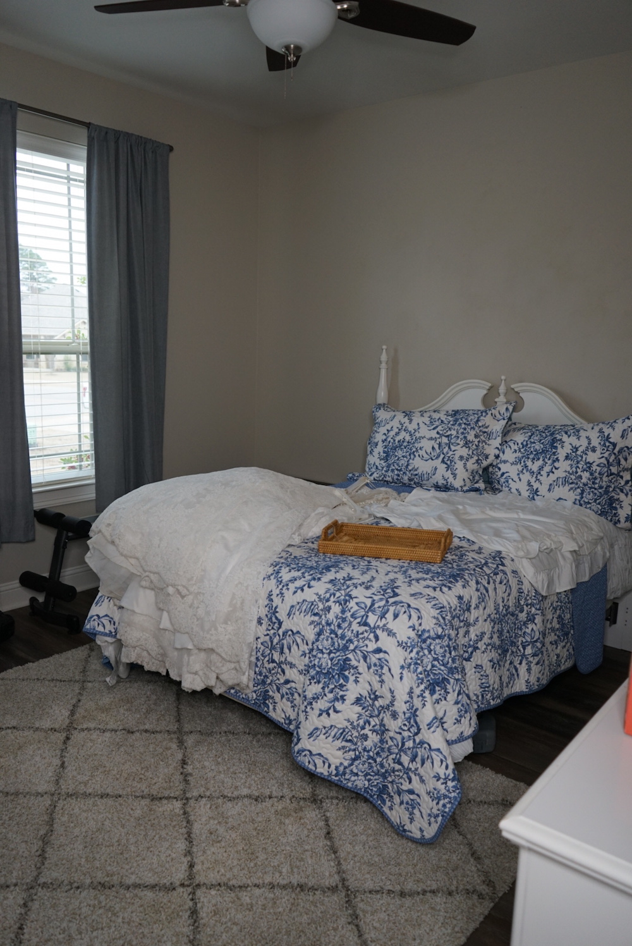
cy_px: 473
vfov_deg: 65.4
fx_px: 736
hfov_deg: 46.5
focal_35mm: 28
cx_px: 316
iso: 800
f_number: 3.5
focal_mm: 28
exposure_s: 1/200
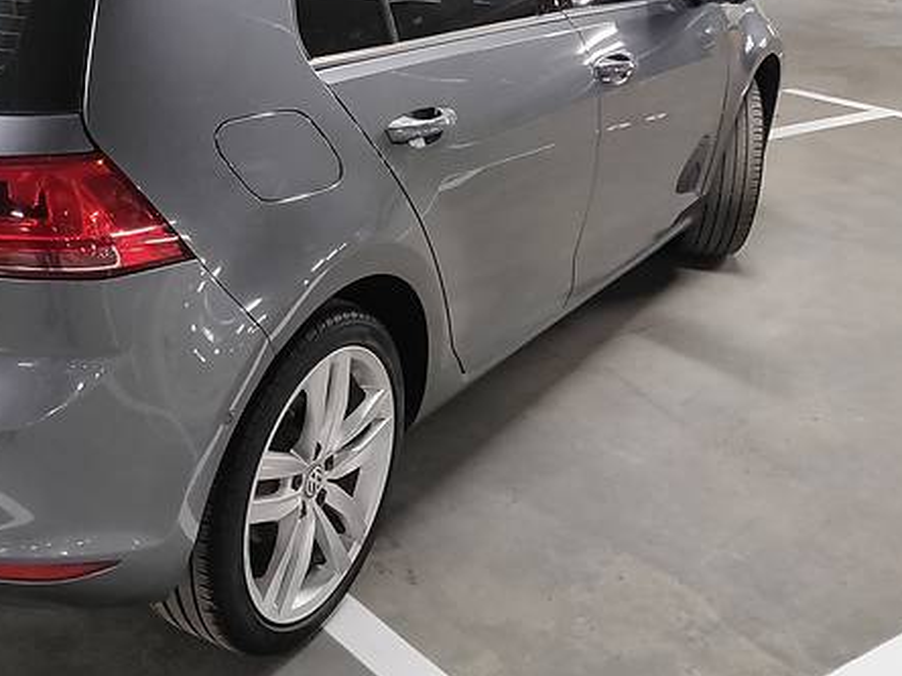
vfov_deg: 32.0
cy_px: 252
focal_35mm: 45
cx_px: 148
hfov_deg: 39.9
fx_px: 1173
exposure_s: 1/50
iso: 800
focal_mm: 4.2
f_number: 1.7
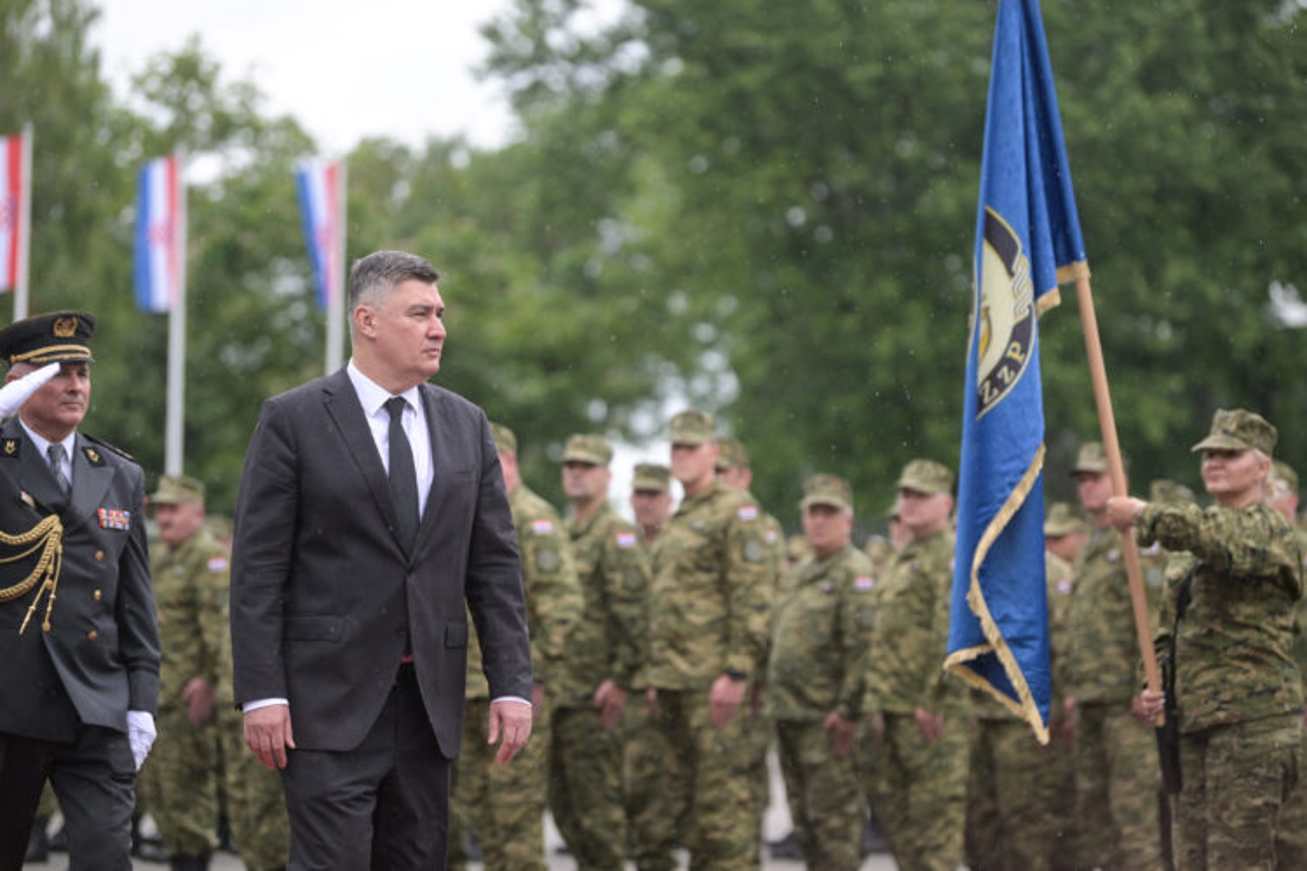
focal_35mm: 130
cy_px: 436
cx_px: 654
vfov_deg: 10.5
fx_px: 4719
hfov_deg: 15.8
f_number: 2.8
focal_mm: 130
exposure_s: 1/1250
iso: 500
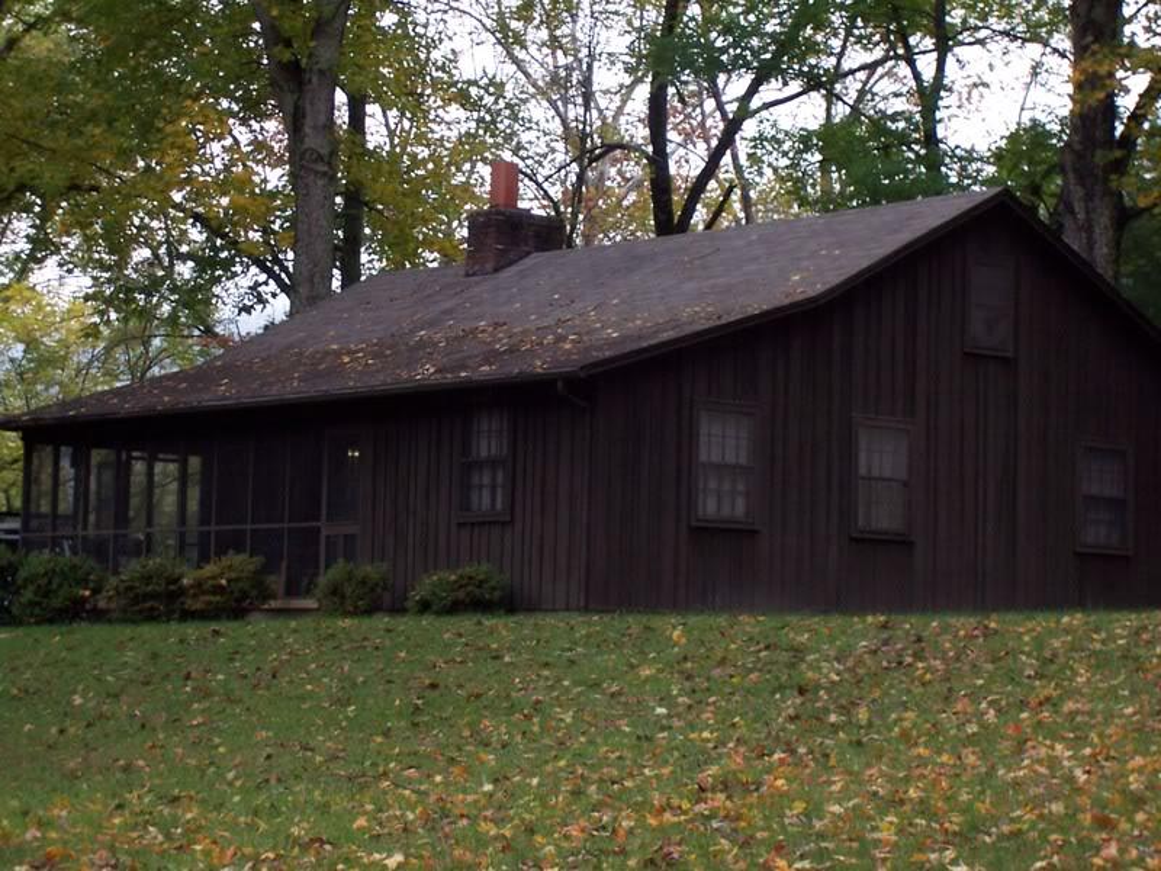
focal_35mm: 102
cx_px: 580
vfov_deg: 14.5
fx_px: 3421
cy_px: 436
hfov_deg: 19.3
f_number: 4.6
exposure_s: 1/90
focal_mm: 16.8
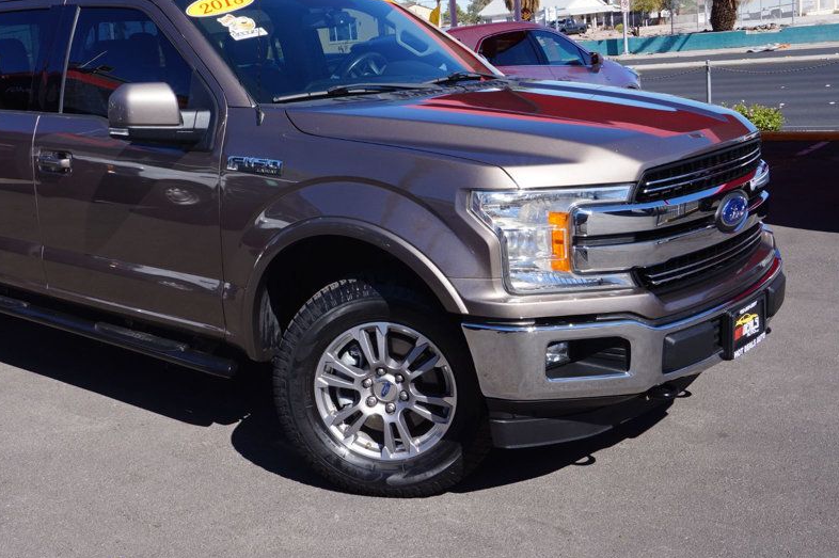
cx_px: 296
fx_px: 1001
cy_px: 234
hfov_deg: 44.9
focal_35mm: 43
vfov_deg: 31.1
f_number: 13
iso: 100
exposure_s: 1/80
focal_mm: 22
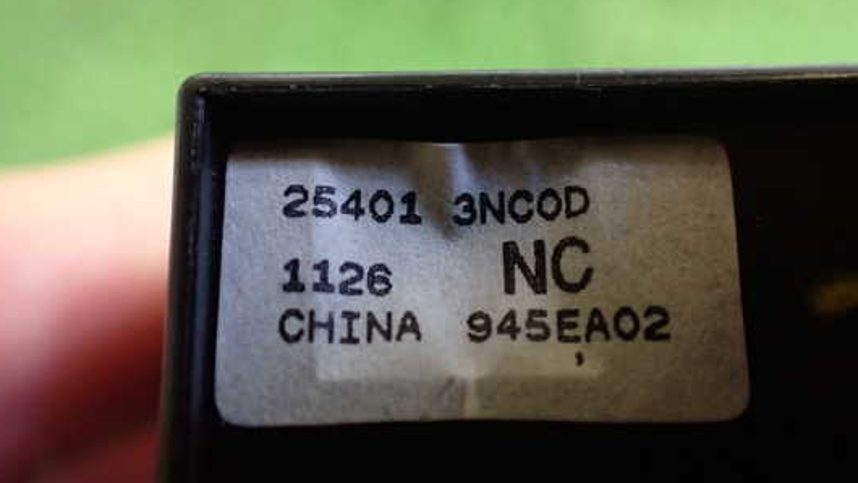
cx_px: 439
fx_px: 842
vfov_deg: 32.0
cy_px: 267
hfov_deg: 54.0
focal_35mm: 37
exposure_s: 1/40
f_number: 2.3
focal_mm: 5.4
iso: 800
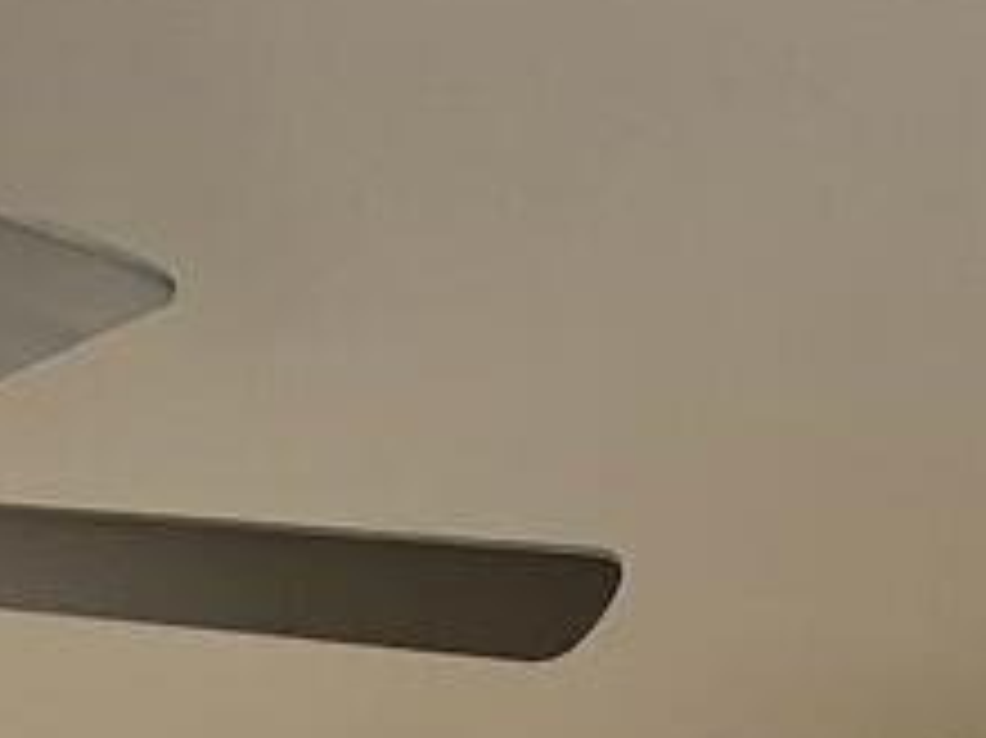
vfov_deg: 8.7
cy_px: 1876
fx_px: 4327
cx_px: -590
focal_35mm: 152
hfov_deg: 12.2
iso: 64
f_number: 1.5
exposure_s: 1/152
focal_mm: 5.7
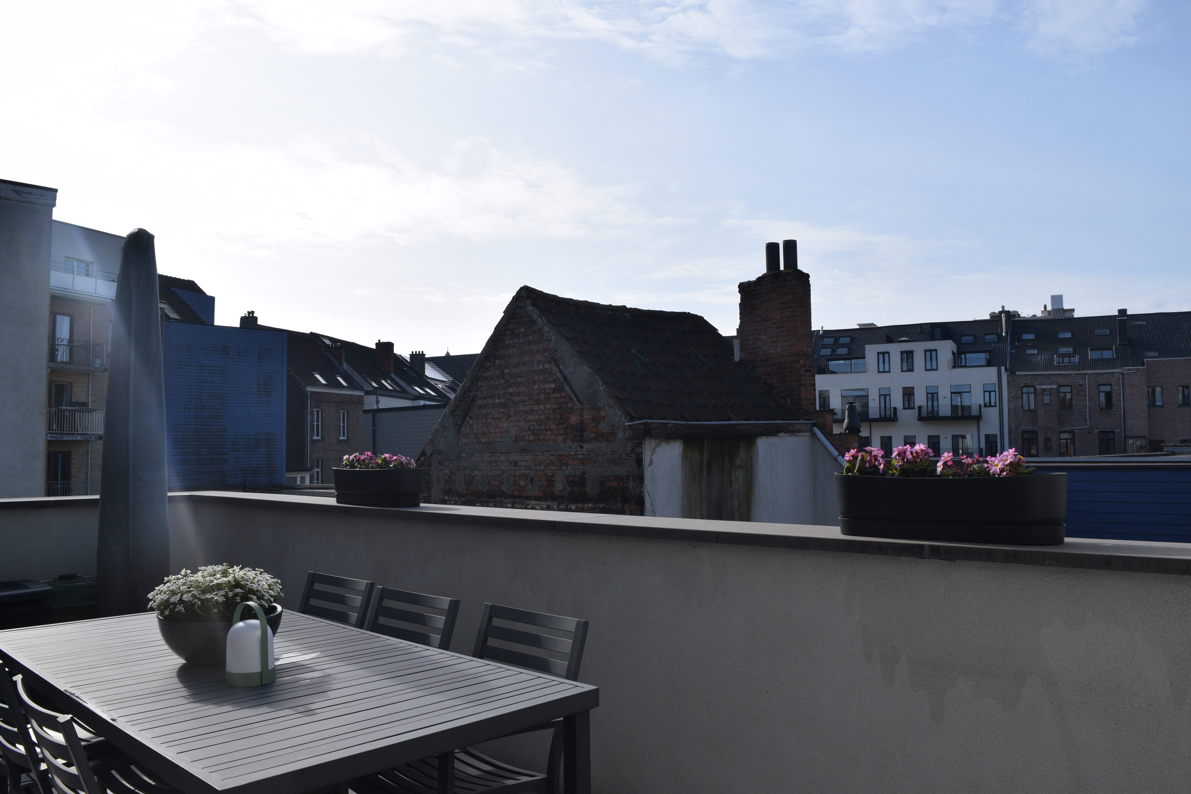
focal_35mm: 27
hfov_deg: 67.4
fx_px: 893
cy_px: 397
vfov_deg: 47.9
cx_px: 596
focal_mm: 18
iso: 200
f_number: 10
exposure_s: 1/400
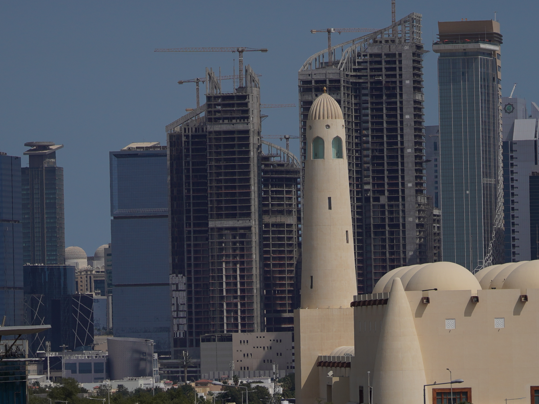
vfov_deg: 5.0
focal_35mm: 296
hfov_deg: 6.7
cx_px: 233
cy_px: 270
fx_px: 4609
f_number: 2.8
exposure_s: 1/8000
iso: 100
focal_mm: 97
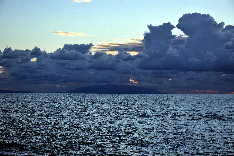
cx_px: 117
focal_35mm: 105
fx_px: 682
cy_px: 78
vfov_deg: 13.0
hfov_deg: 19.5
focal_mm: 70
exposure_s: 1/500
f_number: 8
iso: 400
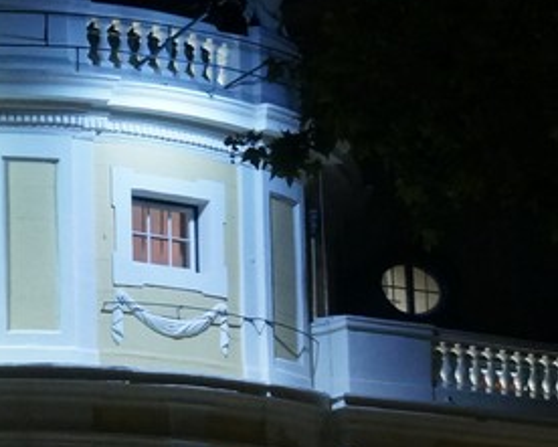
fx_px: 2330
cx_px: 95
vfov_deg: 10.8
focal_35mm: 141
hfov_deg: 13.6
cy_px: 504
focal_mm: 23
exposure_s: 1/10
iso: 1600
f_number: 11
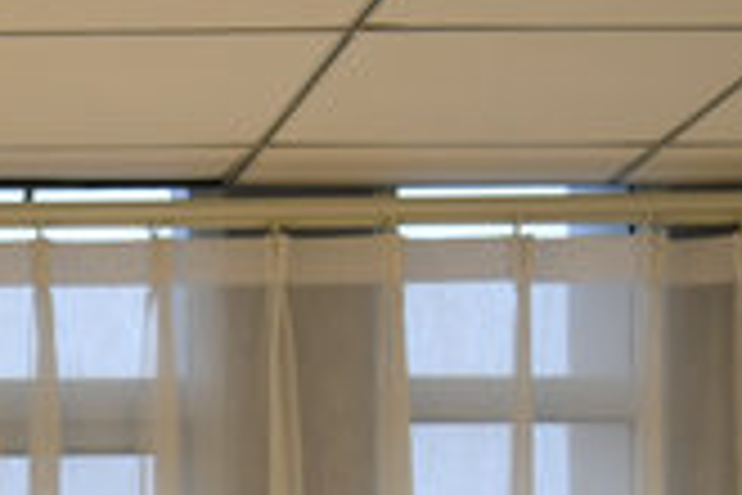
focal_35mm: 165
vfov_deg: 7.9
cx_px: -346
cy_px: 1024
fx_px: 3401
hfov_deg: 11.9
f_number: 2.8
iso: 500
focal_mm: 34
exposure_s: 1/30
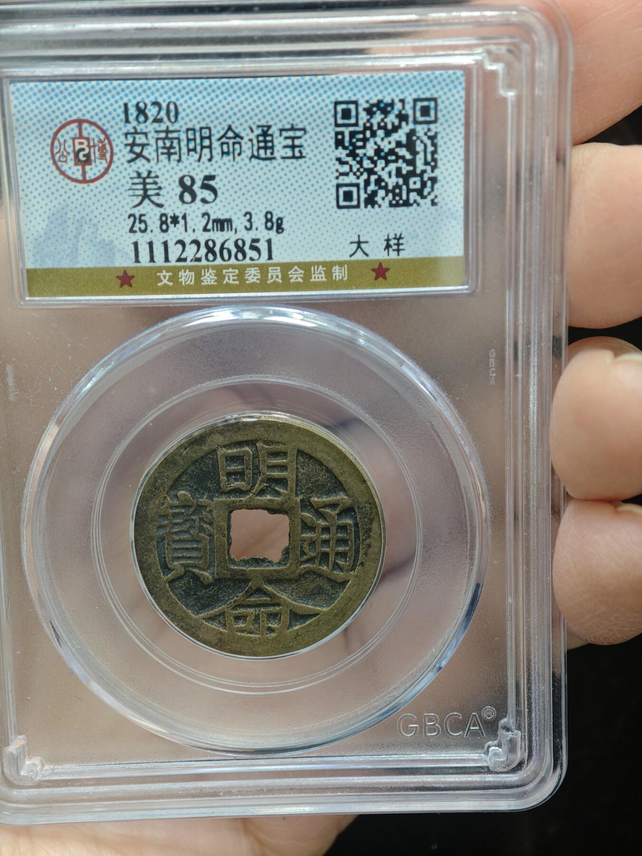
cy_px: 428
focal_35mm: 60
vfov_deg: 32.2
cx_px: 321
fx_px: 1484
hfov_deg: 24.4
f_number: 2
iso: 640
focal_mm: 9
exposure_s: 1/50
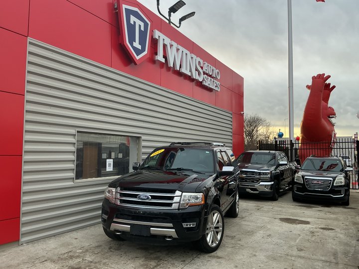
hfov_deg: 61.7
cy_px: 134
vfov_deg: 48.2
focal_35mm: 29
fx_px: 301
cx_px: 180
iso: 50
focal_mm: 3
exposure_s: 1/120
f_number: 1.8
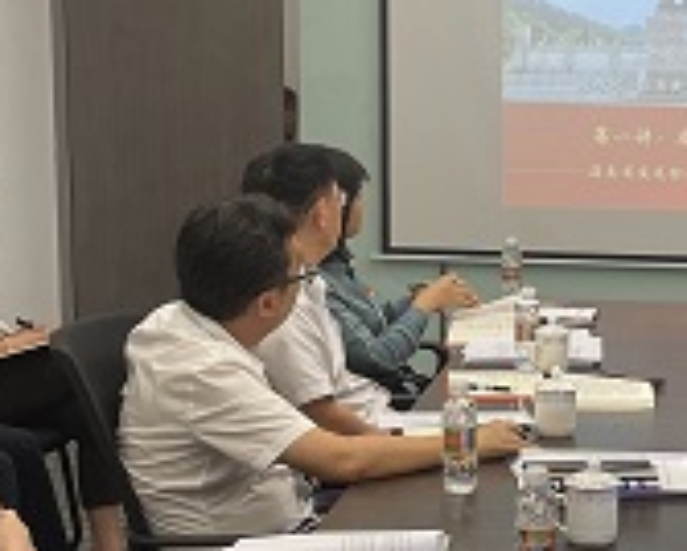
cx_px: 687
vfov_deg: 16.9
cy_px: 366
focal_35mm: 91
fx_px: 1852
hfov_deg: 20.3
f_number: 1.6
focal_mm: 4.2
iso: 100
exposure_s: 1/100
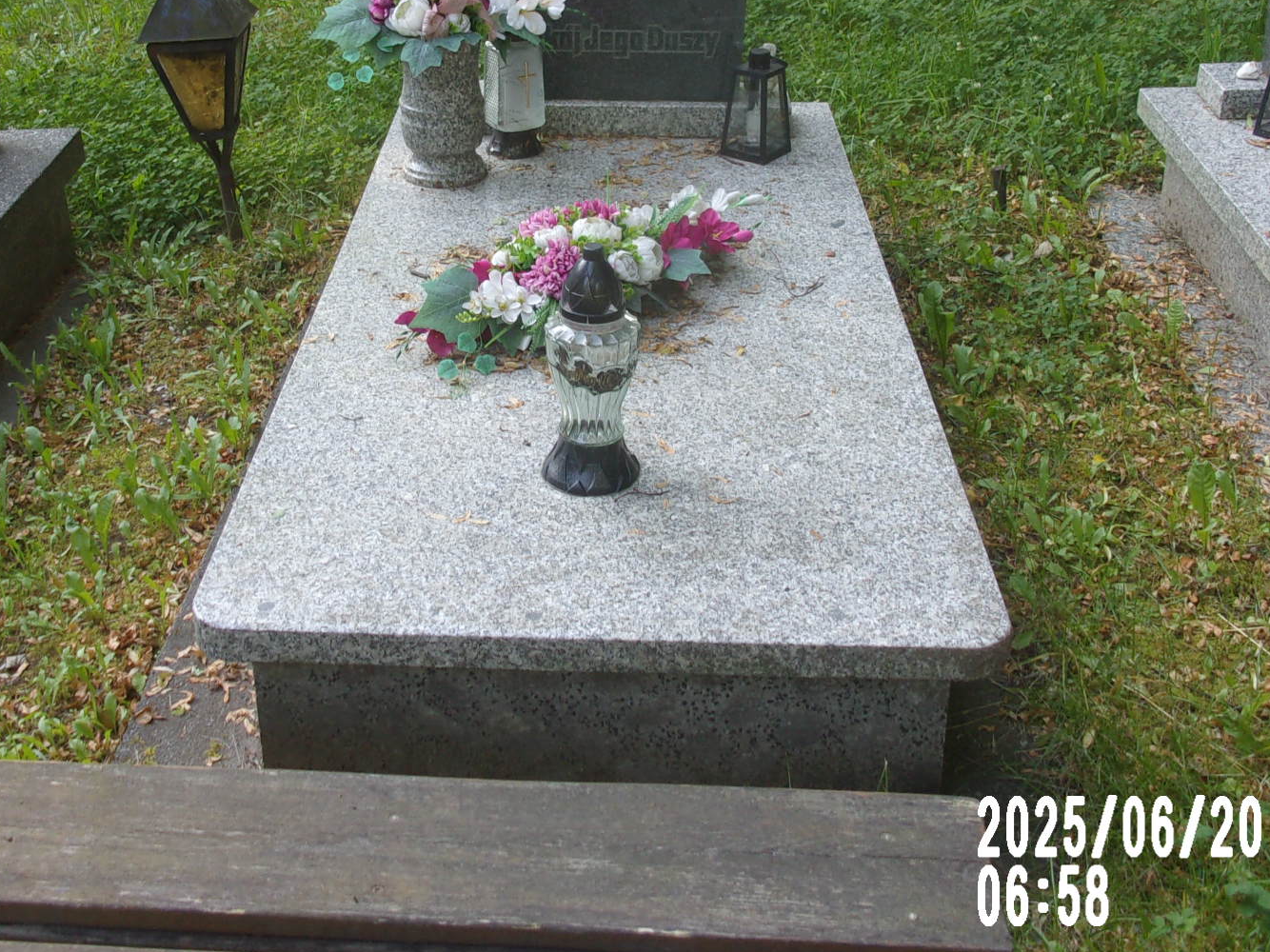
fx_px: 1577
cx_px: 557
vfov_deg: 33.2
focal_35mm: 43
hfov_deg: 43.8
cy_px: 292
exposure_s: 1/45
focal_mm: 5.1
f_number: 3.9
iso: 80
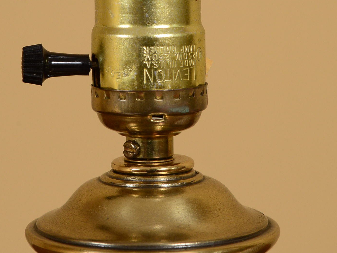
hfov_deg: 13.6
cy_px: 79
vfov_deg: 10.2
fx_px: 1412
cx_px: 138
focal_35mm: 145
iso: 1600
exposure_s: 1/160
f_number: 10
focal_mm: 70
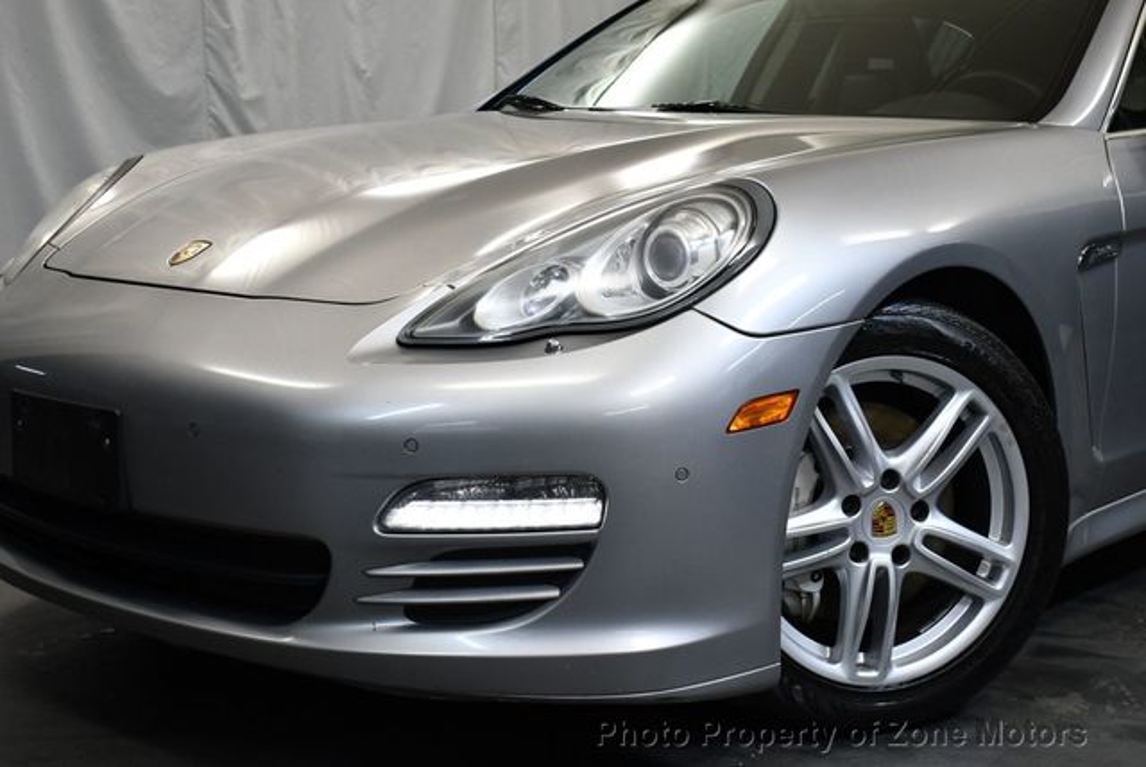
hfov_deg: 34.5
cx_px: 573
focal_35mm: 58
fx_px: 1848
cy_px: 384
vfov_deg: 23.4
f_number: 4.2
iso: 800
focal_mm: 29
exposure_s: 1/200
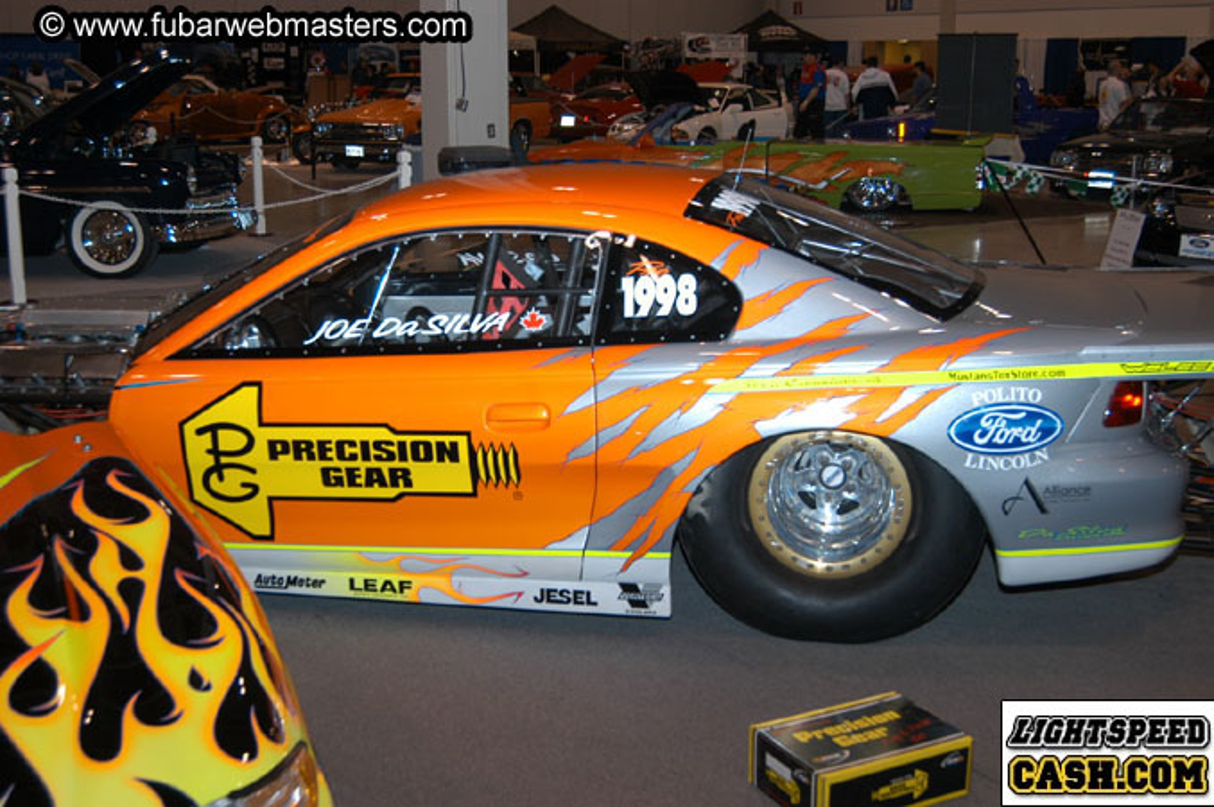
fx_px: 1516
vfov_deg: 29.8
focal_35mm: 45
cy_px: 404
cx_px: 607
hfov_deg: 43.6
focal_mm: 30
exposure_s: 1/60
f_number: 5
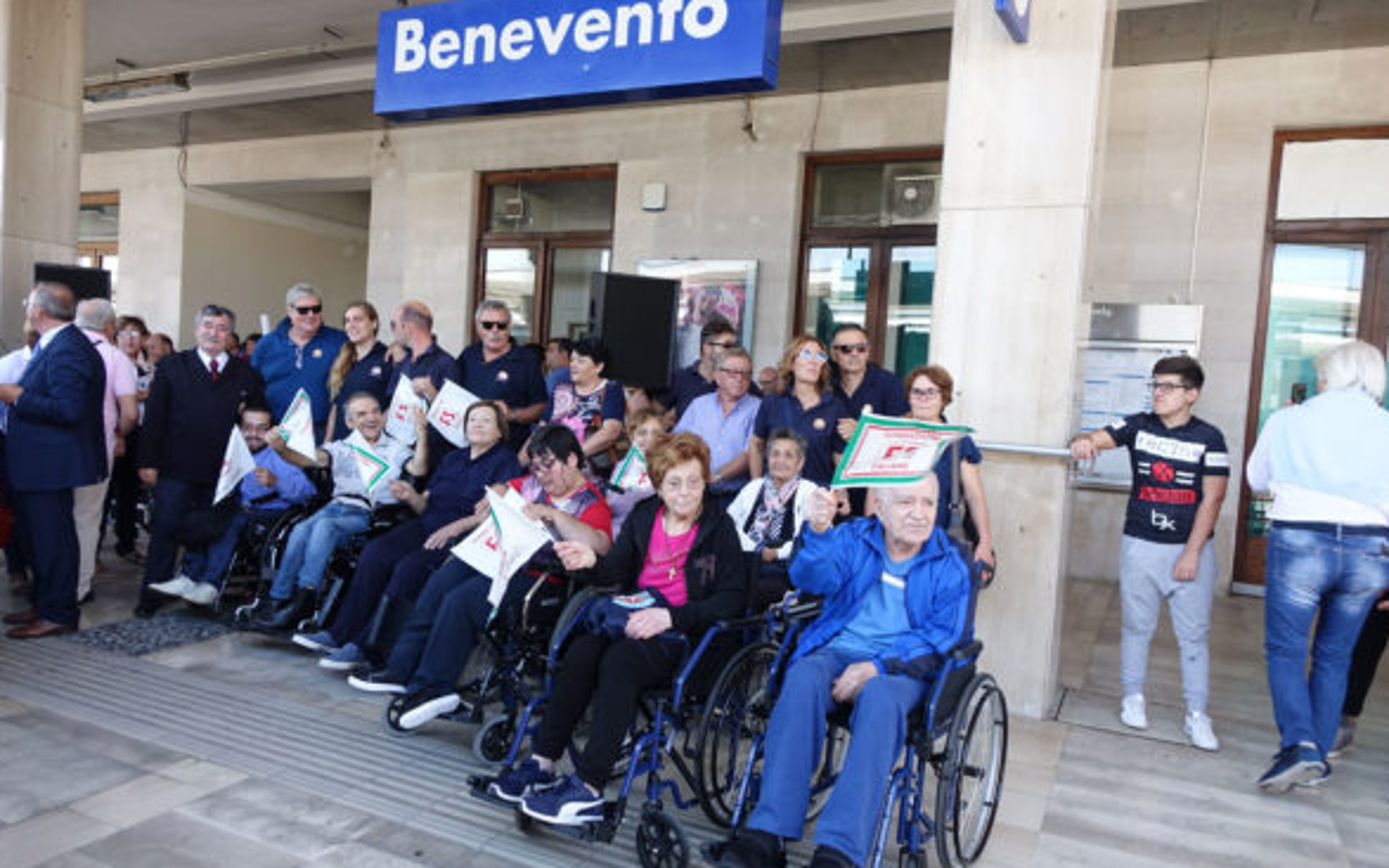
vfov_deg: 49.3
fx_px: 946
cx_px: 693
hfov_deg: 72.5
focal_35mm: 25
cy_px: 456
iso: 400
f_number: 2.8
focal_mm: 8.8
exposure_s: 1/250
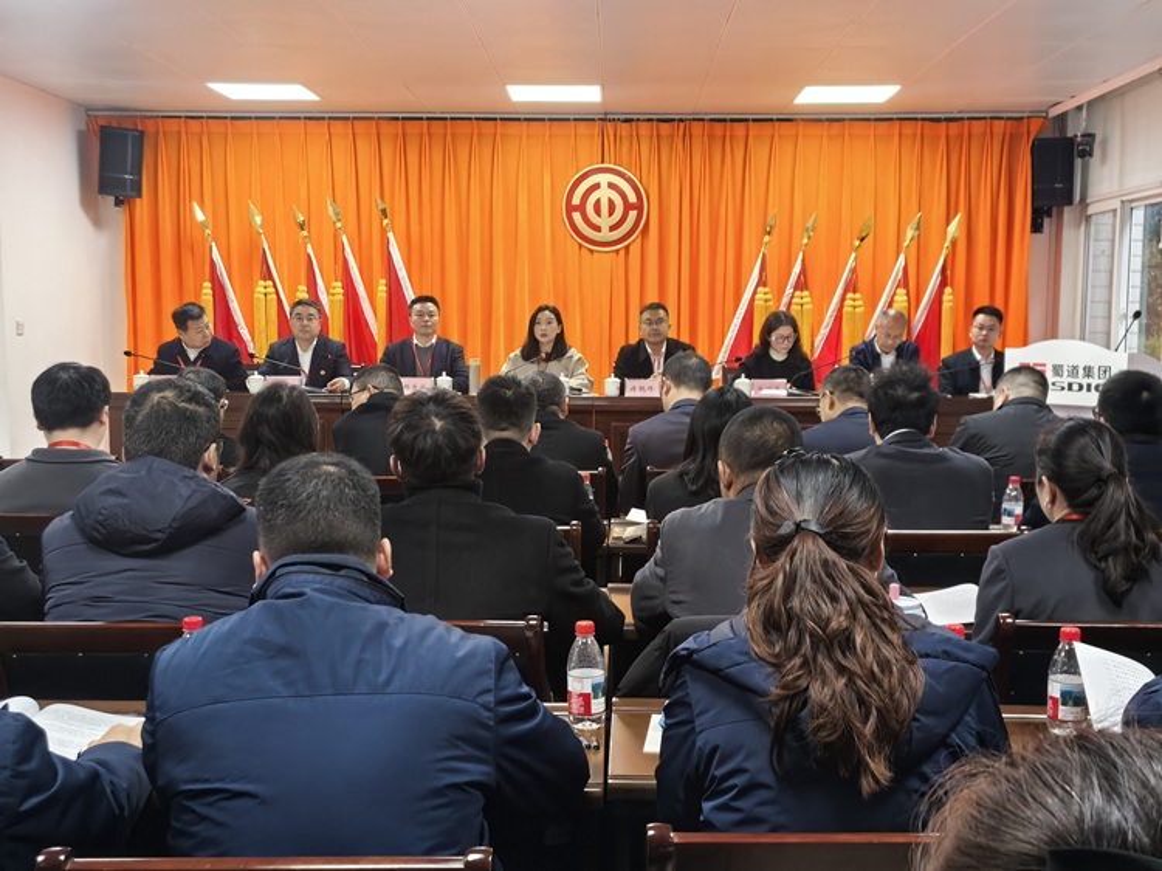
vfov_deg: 35.1
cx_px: 581
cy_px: 436
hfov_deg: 45.8
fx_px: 1376
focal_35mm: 41
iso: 200
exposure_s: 1/50
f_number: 2
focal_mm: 5.75
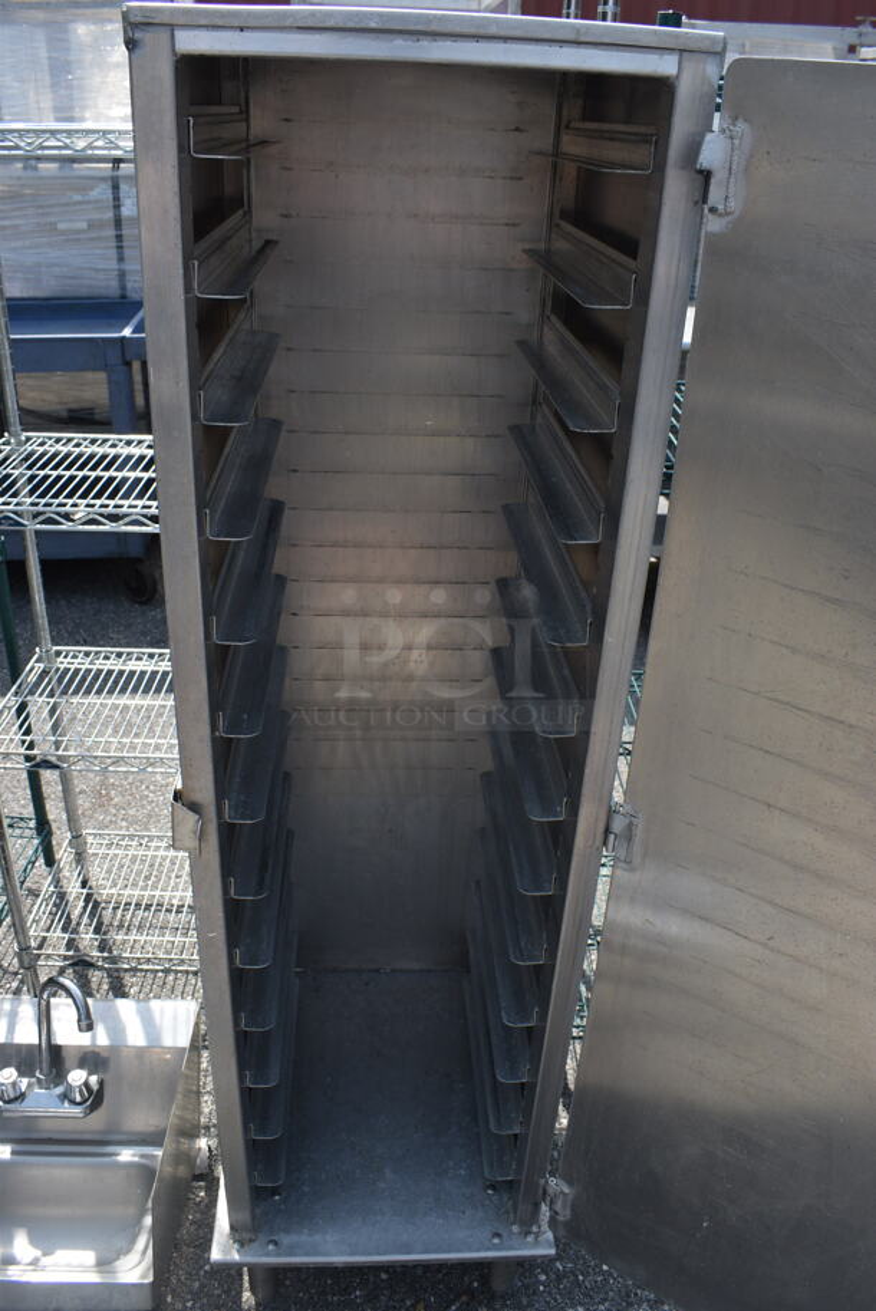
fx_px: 984
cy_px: 656
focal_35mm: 27
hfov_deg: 48.0
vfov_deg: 67.3
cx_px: 438
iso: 160
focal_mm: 18
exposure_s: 1/250
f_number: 8
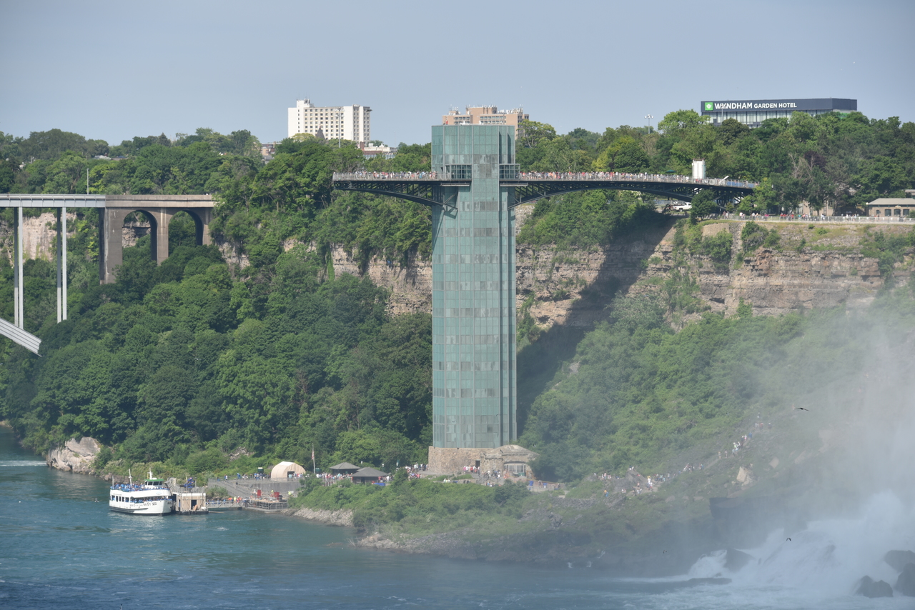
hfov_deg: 12.8
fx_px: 4067
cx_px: 458
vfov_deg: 8.6
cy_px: 305
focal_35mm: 160
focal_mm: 160
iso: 100
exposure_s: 1/320
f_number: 7.1
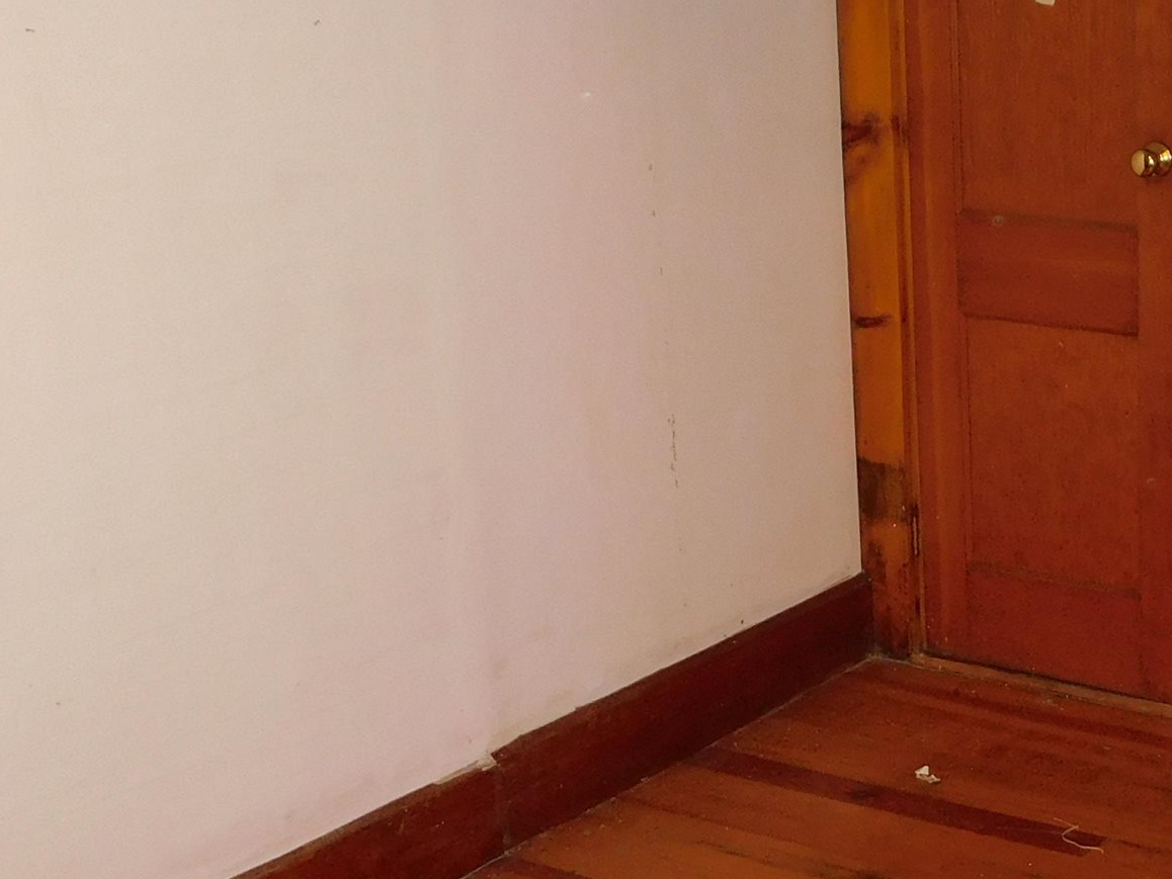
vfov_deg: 24.0
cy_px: 387
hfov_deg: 28.7
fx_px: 2066
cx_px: 1294
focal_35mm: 61
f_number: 3
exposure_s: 1/30
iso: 200
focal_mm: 4
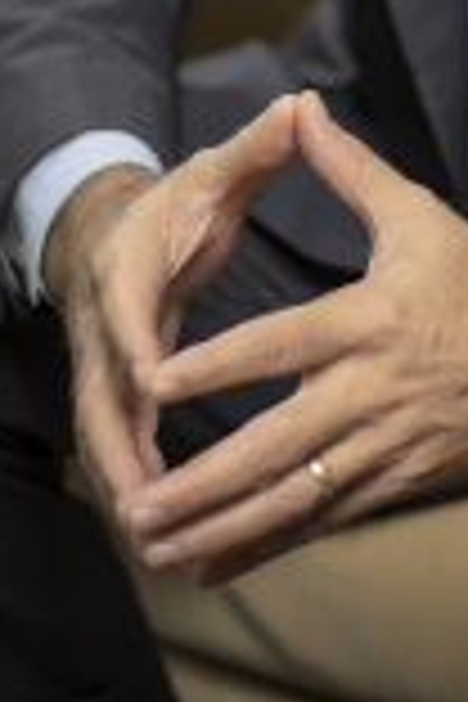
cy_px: -360
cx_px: 446
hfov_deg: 5.2
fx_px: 5109
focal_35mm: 262
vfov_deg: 7.7
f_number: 1.8
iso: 50
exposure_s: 1/200
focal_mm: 85
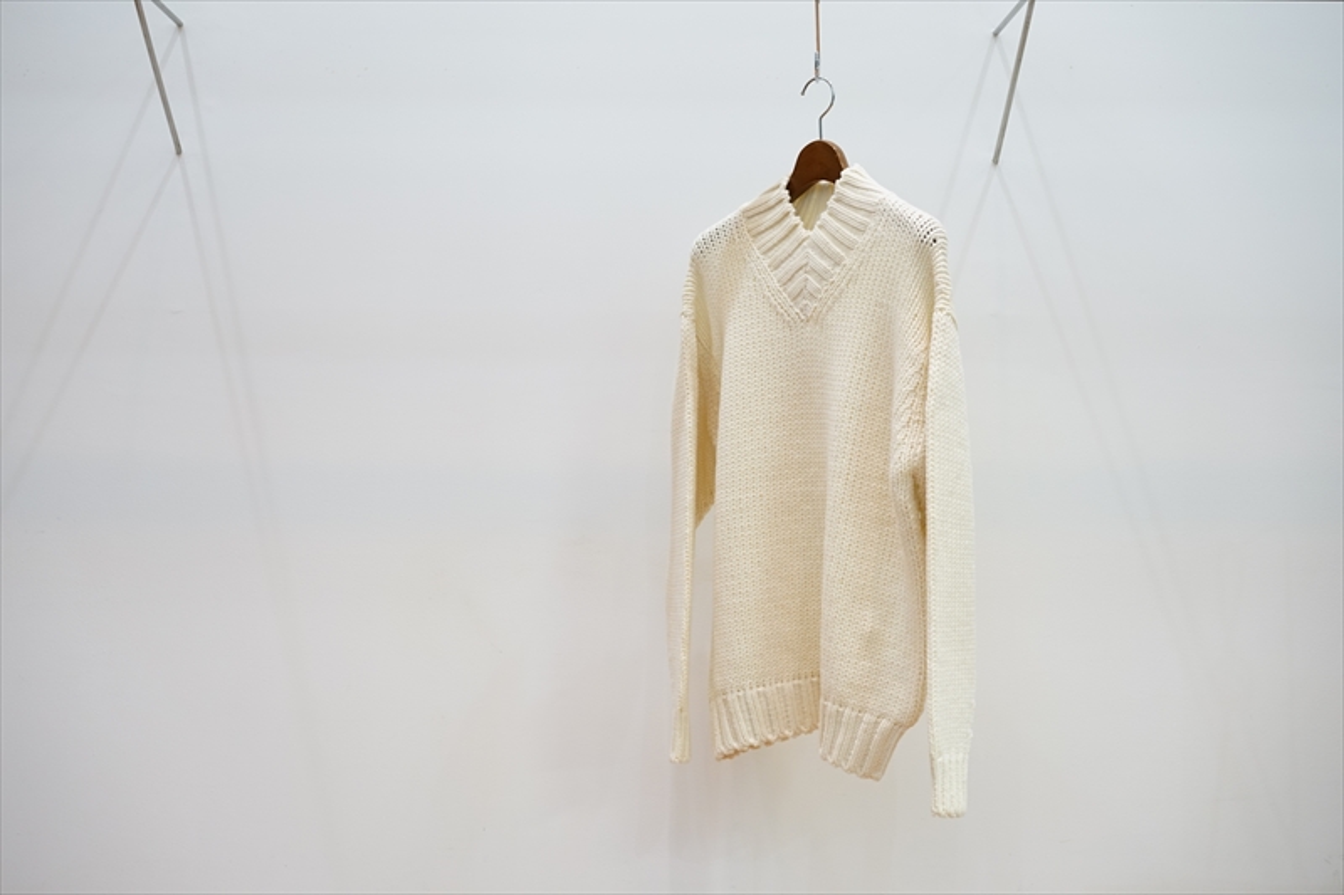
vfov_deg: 24.6
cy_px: 448
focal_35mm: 55
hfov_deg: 36.3
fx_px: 2053
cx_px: 672
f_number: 4
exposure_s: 1/60
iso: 800
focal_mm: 55
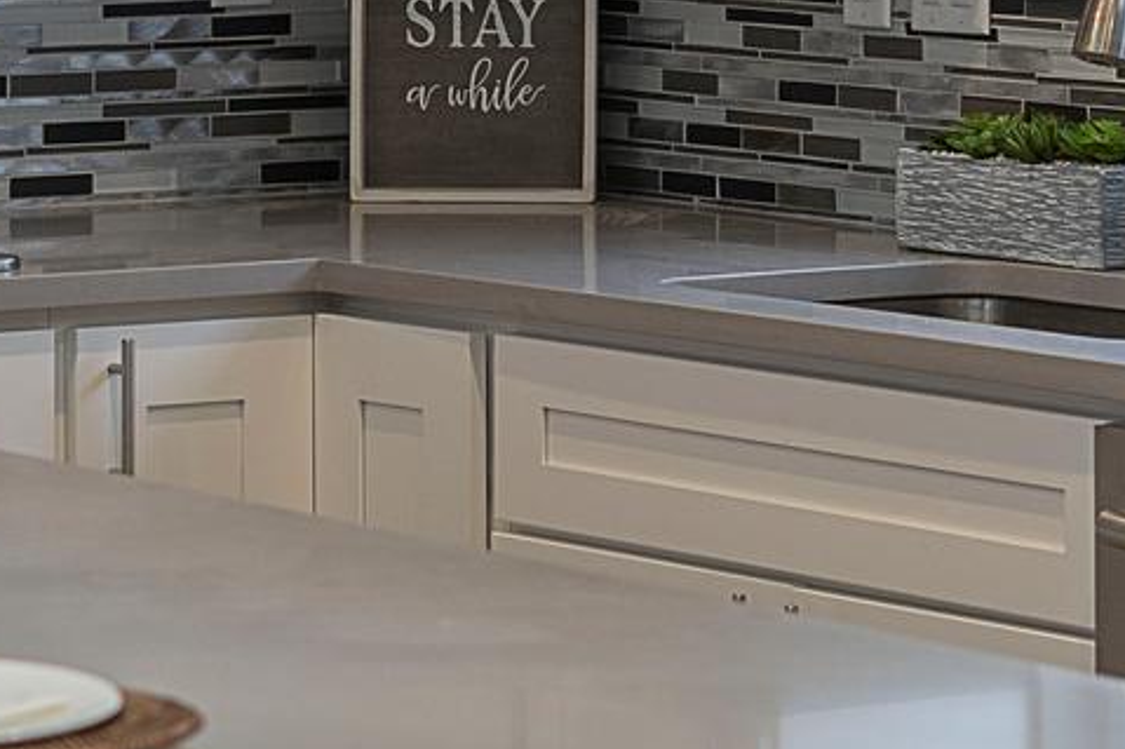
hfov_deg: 9.6
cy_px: -27
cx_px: 456
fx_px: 6685
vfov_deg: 6.4
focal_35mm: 214
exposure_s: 1/50
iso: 250
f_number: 2.8
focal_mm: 50
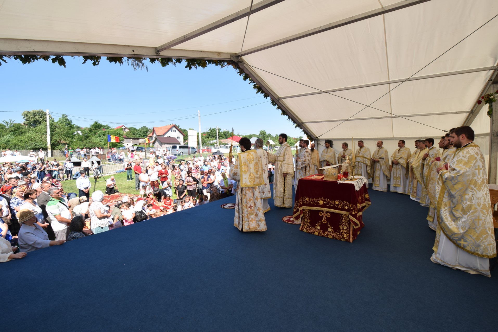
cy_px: 166
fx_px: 207
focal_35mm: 15
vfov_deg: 77.3
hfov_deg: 100.4
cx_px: 249
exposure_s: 1/80
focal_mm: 10
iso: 100
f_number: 9
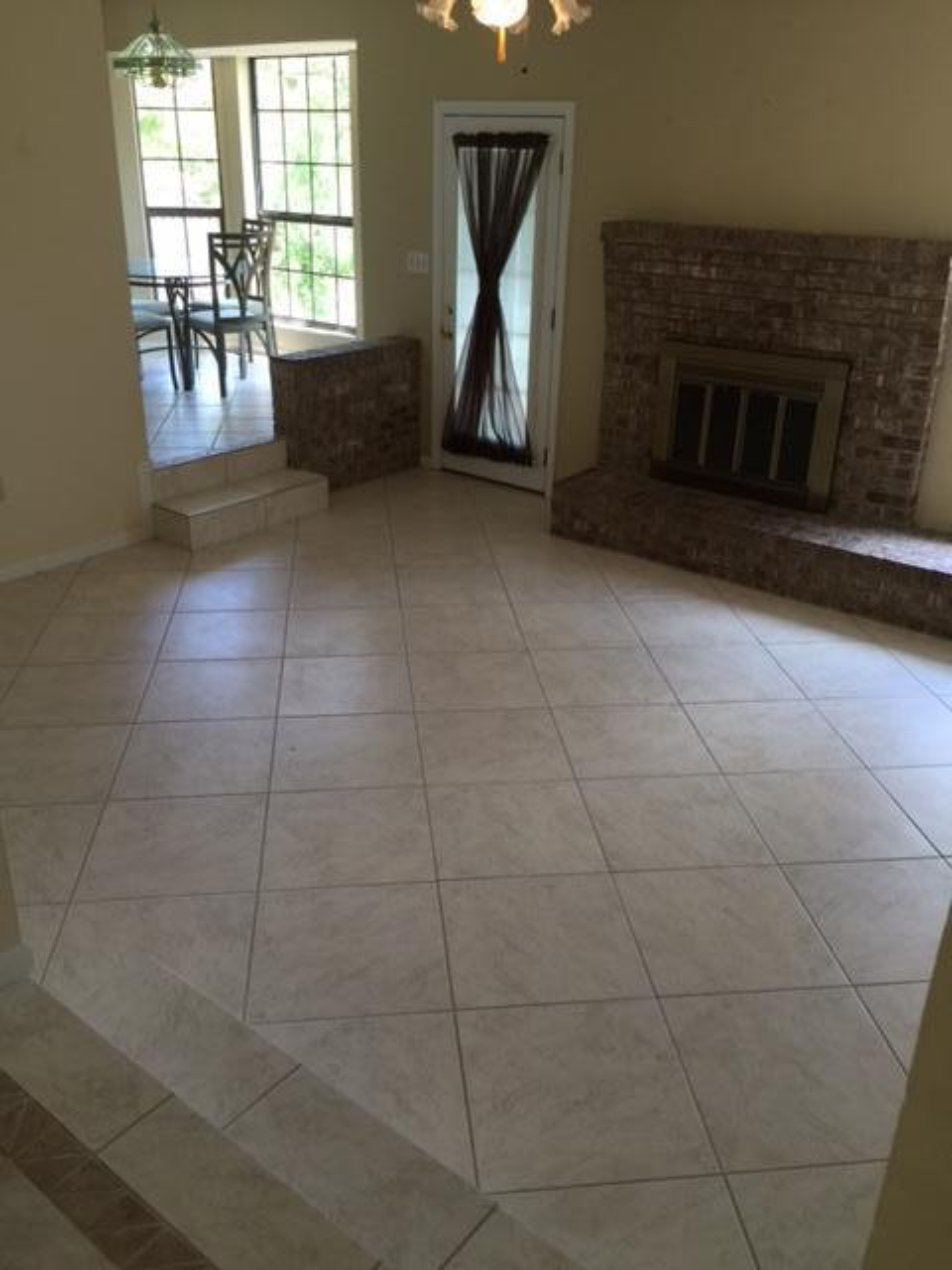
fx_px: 1063
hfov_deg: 48.2
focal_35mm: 29
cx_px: 476
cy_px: 635
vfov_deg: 61.7
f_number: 2.2
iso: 40
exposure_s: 1/40
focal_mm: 4.15
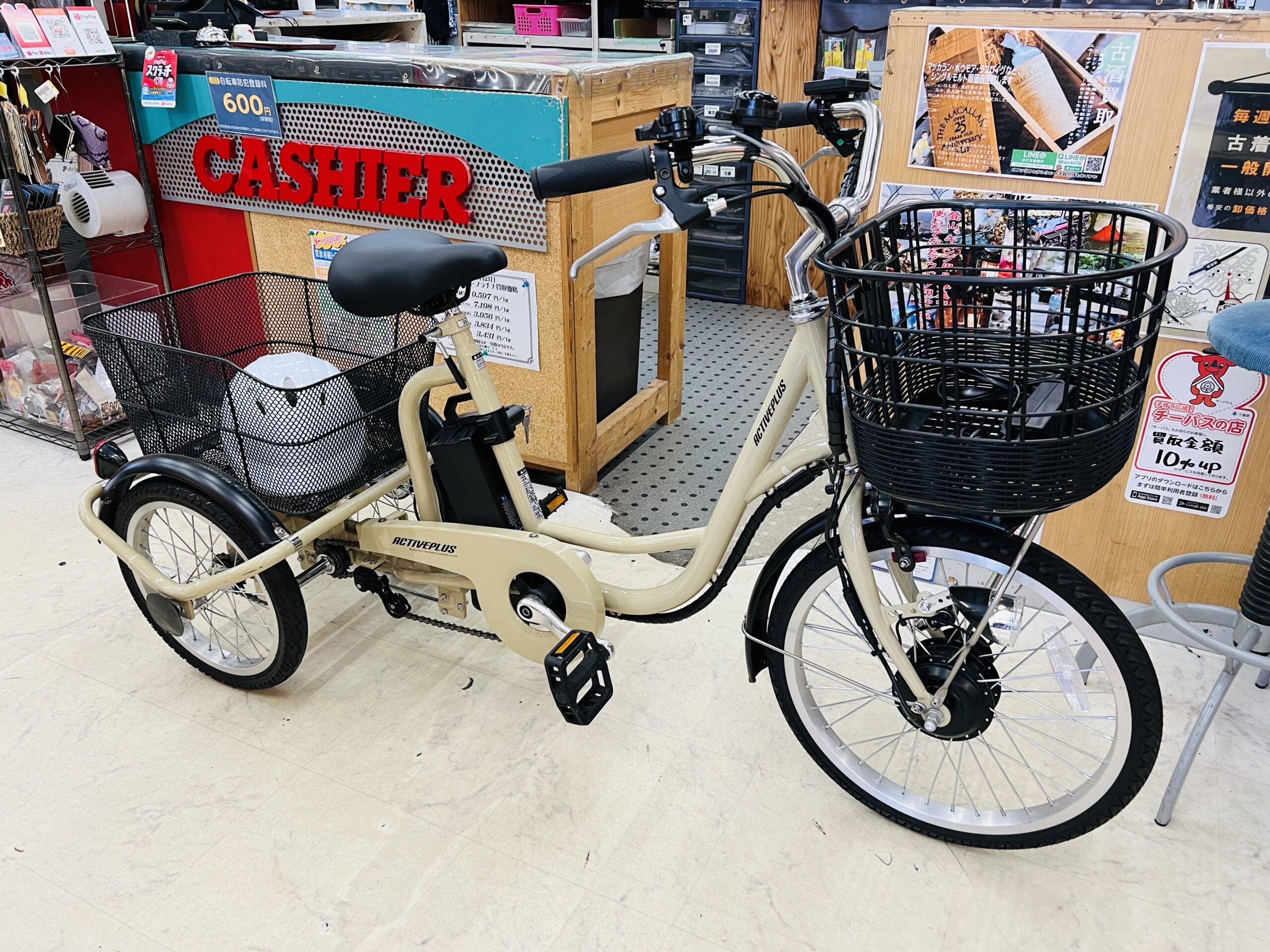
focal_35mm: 26
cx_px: 635
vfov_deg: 53.1
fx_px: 954
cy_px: 476
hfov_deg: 67.3
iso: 64
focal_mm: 5.7
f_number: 1.5
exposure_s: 1/50
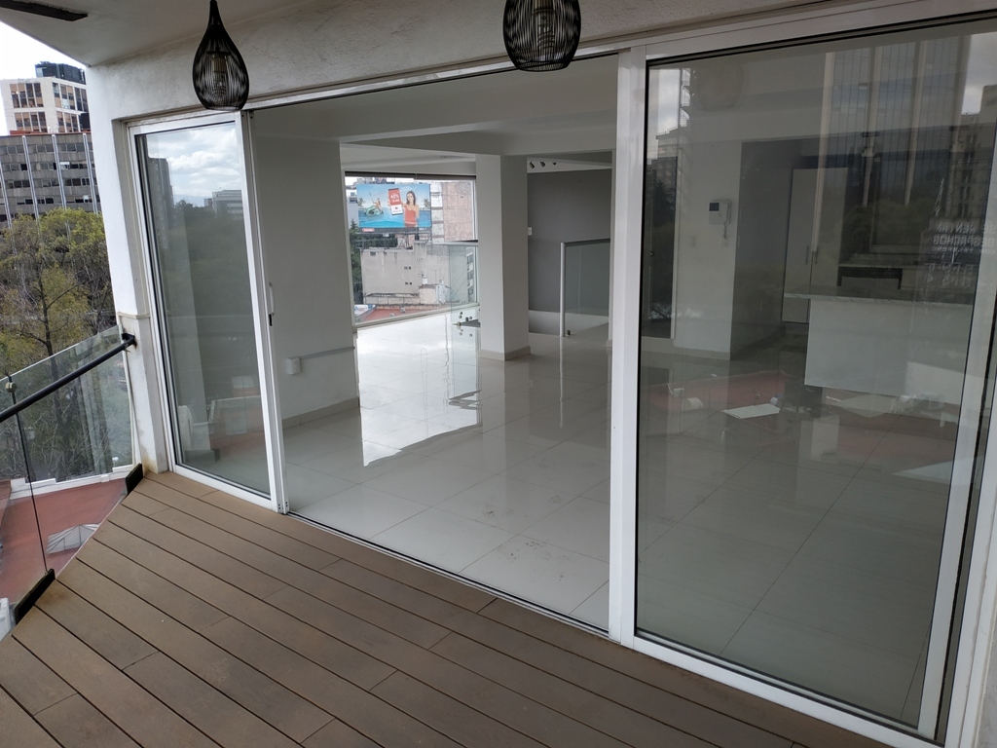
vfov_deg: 56.8
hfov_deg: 71.6
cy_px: 374
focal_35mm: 24
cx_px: 498
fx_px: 691
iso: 100
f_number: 1.9
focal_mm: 3.94
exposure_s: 1/426
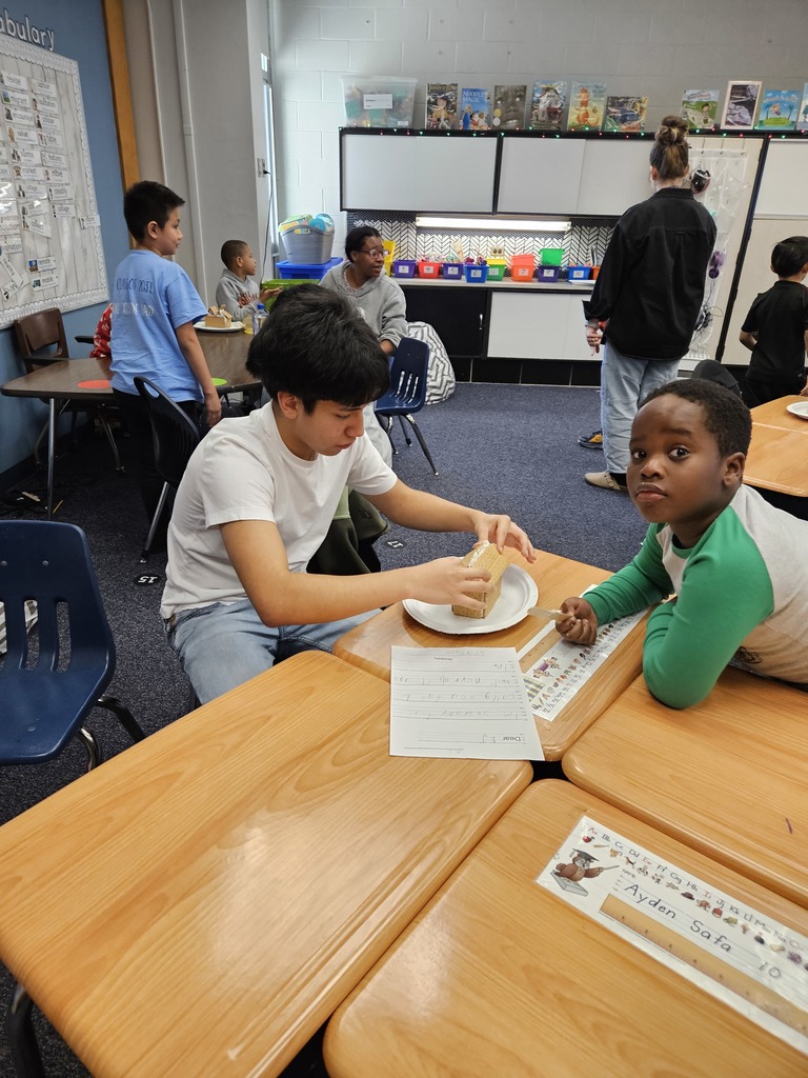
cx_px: 404
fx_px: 716
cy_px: 539
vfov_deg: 73.9
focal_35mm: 23
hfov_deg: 58.9
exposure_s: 1/120
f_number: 1.8
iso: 200
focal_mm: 5.4
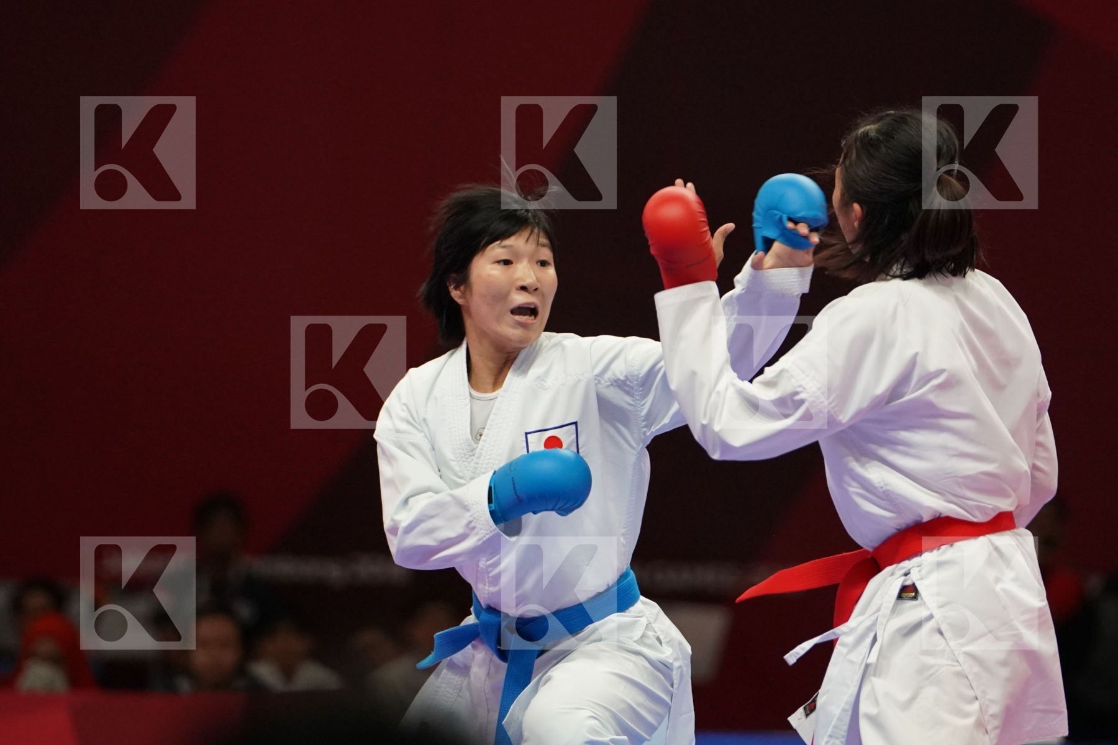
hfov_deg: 5.8
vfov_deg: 3.8
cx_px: 559
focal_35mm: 358
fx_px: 11117
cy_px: 372
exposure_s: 1/1000
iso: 3200
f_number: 4
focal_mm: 239
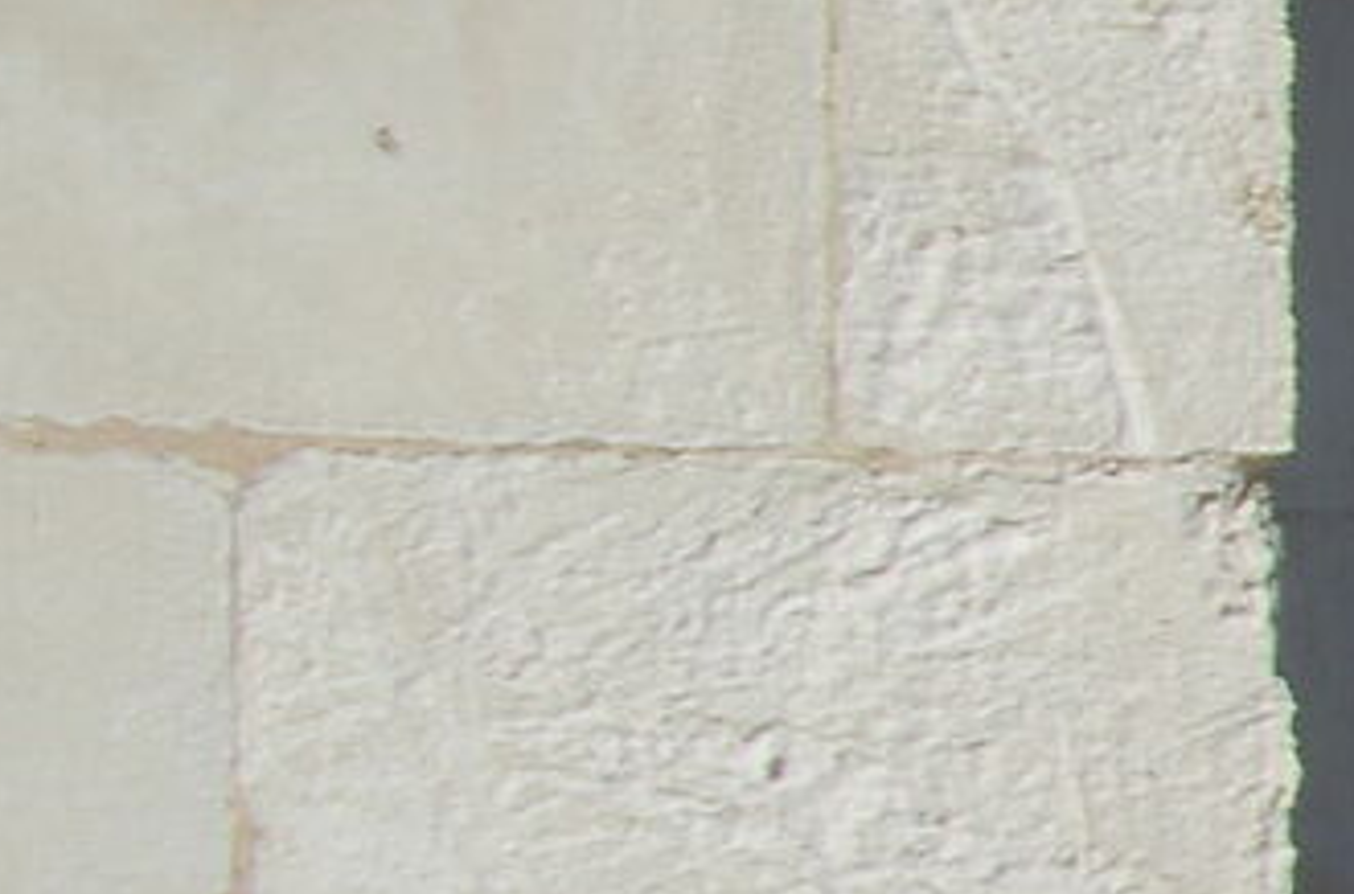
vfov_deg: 5.2
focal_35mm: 262
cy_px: 853
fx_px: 9826
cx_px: 4727
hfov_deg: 6.7
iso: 100
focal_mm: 24
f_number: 14
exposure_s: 1/160
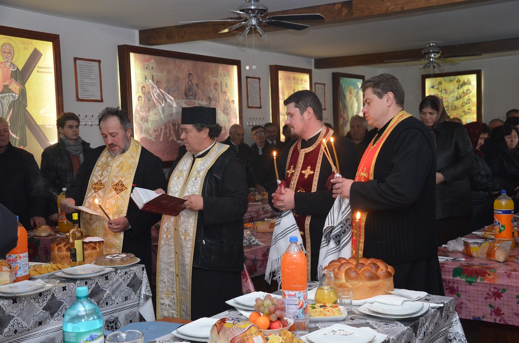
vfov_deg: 27.9
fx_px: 690
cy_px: 172
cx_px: 260
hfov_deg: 41.2
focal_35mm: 48
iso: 3200
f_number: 4.2
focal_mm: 32
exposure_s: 1/60
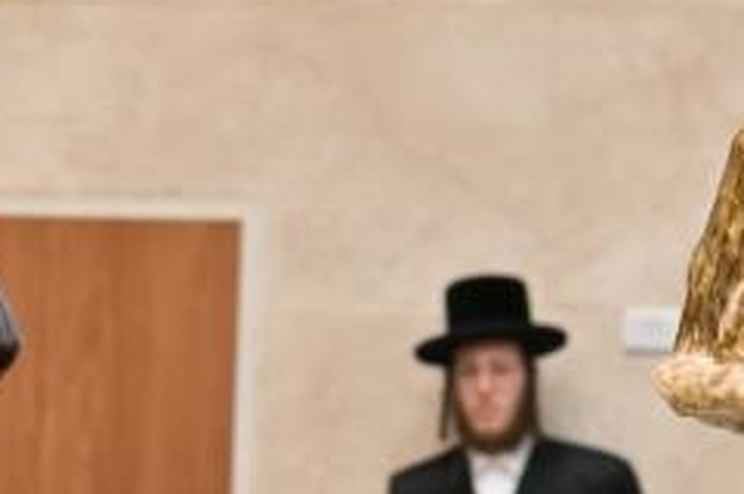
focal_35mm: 298
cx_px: 306
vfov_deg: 4.6
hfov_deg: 6.9
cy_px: 567
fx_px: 6150
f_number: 4
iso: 320
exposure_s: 1/200
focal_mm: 70
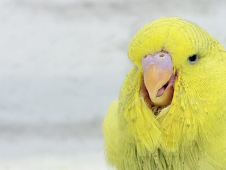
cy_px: 97
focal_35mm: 84
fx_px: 548
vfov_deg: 17.6
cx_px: 171
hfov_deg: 23.0
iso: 64
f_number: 1.6
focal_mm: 5.96
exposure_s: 1/100
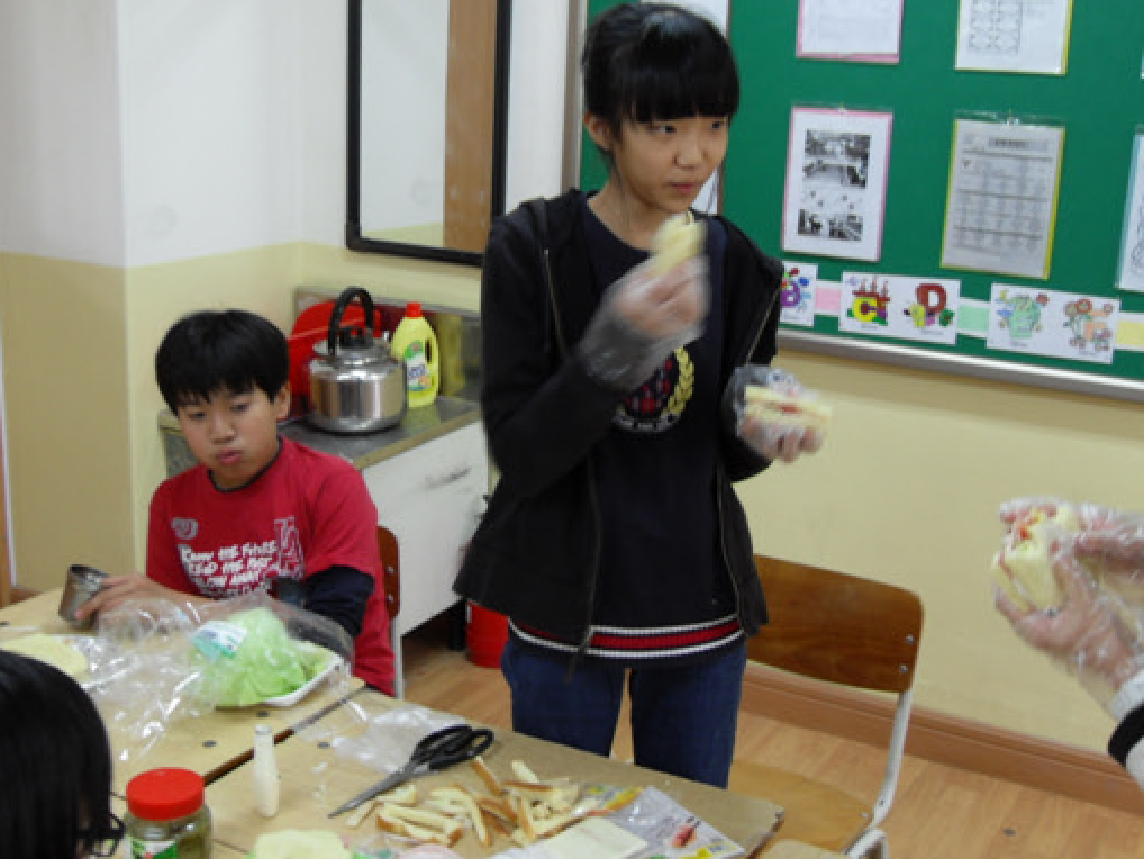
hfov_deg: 42.9
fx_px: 1454
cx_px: 641
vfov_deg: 32.8
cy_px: 506
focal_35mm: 44
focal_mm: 6
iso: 100
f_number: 2.8
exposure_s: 1/30
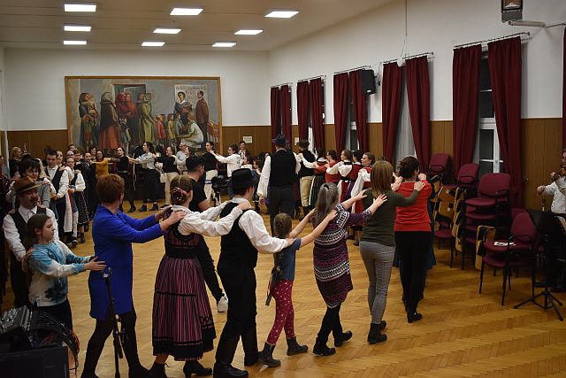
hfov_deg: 53.1
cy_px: 189
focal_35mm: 36
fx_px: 566
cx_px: 283
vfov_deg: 36.9
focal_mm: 24
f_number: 4
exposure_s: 1/125
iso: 800
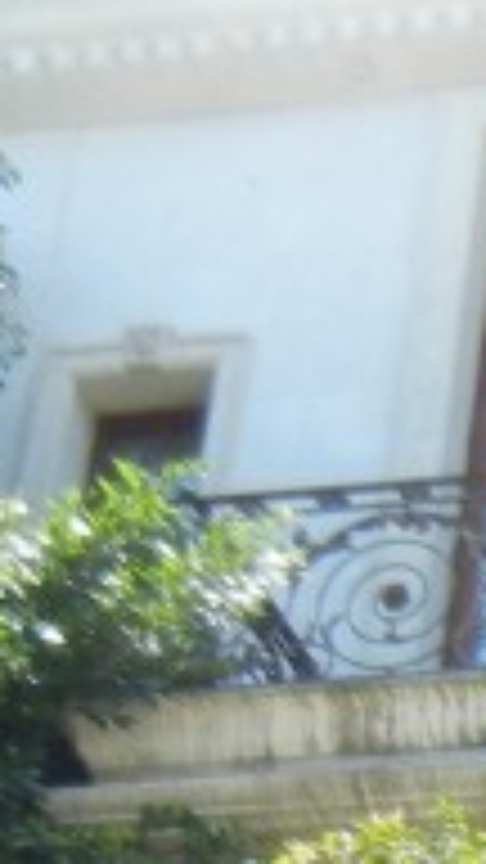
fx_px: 3986
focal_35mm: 174
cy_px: 1071
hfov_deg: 6.6
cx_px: 1192
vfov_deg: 12.1
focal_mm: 5.4
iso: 160
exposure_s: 1/290
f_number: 3.5
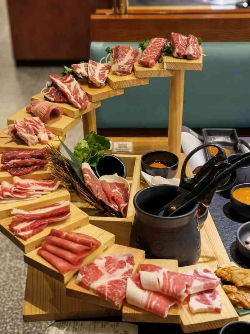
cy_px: 167
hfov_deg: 27.0
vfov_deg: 35.5
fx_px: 520
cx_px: 125
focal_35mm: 54
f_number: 4
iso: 200
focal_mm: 6.67
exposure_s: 1/49.8
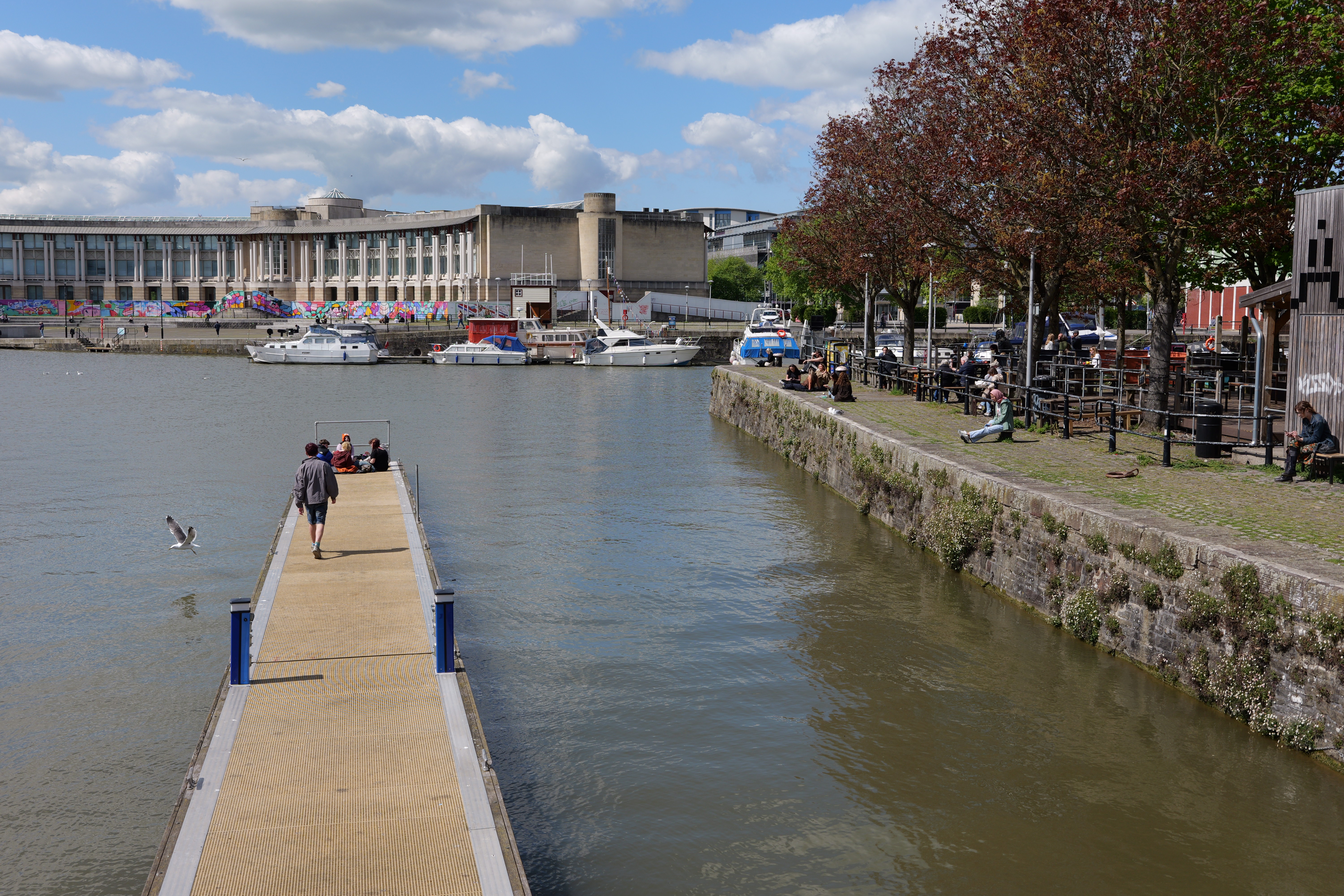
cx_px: 672
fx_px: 1493
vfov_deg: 33.4
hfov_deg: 48.5
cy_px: 448
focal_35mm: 40
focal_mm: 40
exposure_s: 1/1000
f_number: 6.3
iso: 200
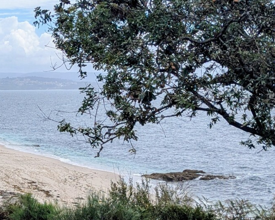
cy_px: 137
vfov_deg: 17.4
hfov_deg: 21.3
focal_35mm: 88
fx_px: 716
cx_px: 38
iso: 46
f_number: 1.85
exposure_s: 1/1953
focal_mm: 6.81
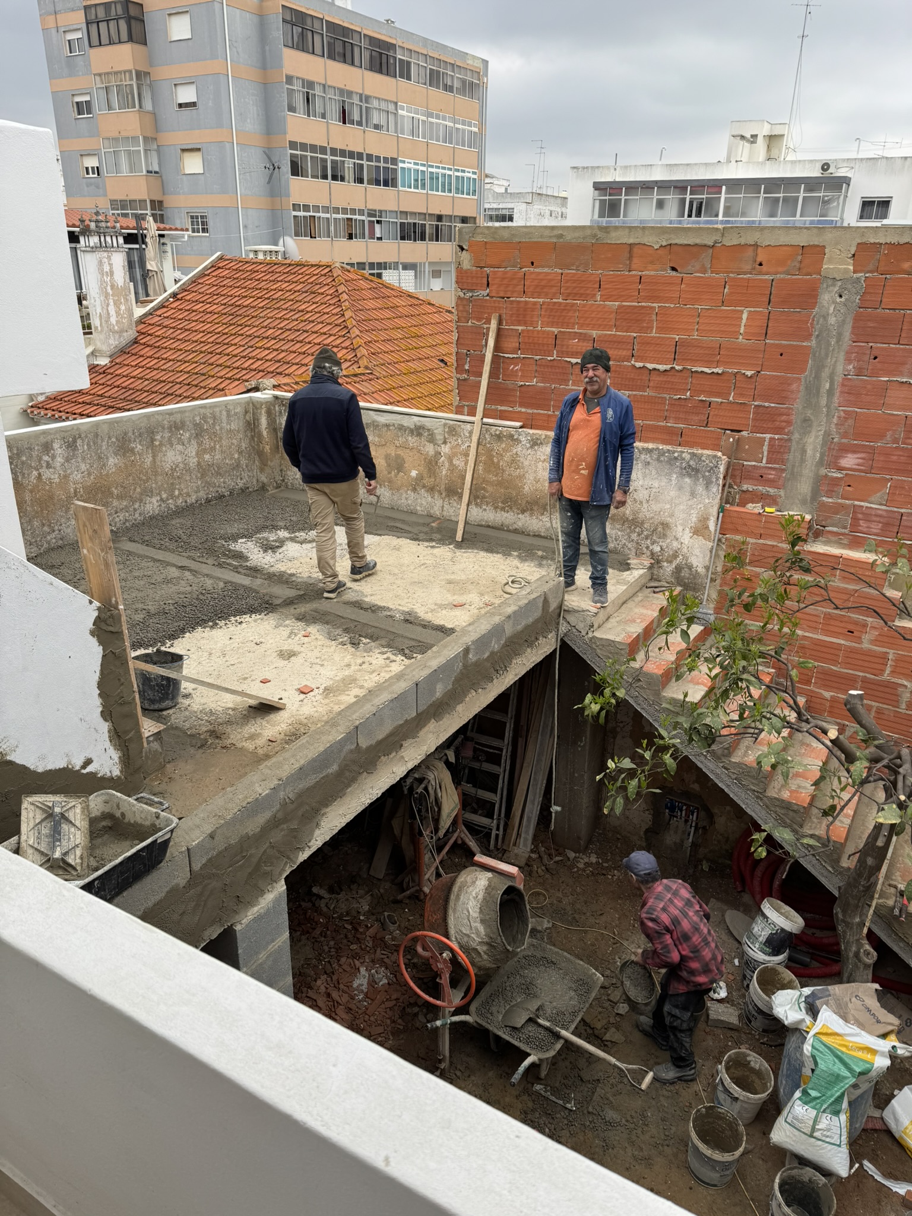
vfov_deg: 71.6
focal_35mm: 24
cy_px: 608
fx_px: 843
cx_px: 456
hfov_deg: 56.8
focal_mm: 6.76
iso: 80
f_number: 1.78
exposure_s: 1/1767
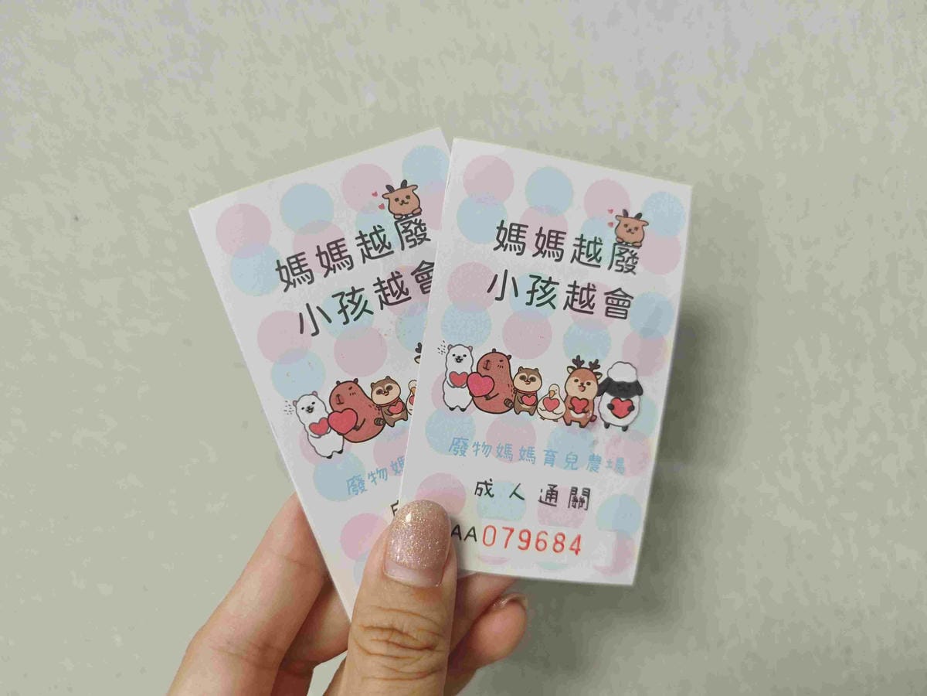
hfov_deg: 73.9
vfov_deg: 58.9
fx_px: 616
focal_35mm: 23
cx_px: 464
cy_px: 348
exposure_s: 1/120
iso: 400
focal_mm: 8.72
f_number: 2
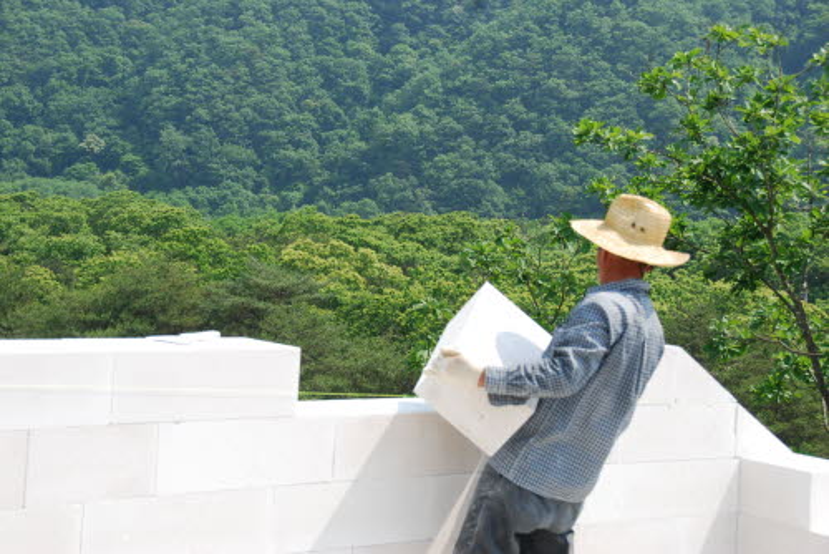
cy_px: 277
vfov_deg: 19.0
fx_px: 1659
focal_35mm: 72
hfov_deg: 28.1
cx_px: 414
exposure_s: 1/200
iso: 100
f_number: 7.1
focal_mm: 48
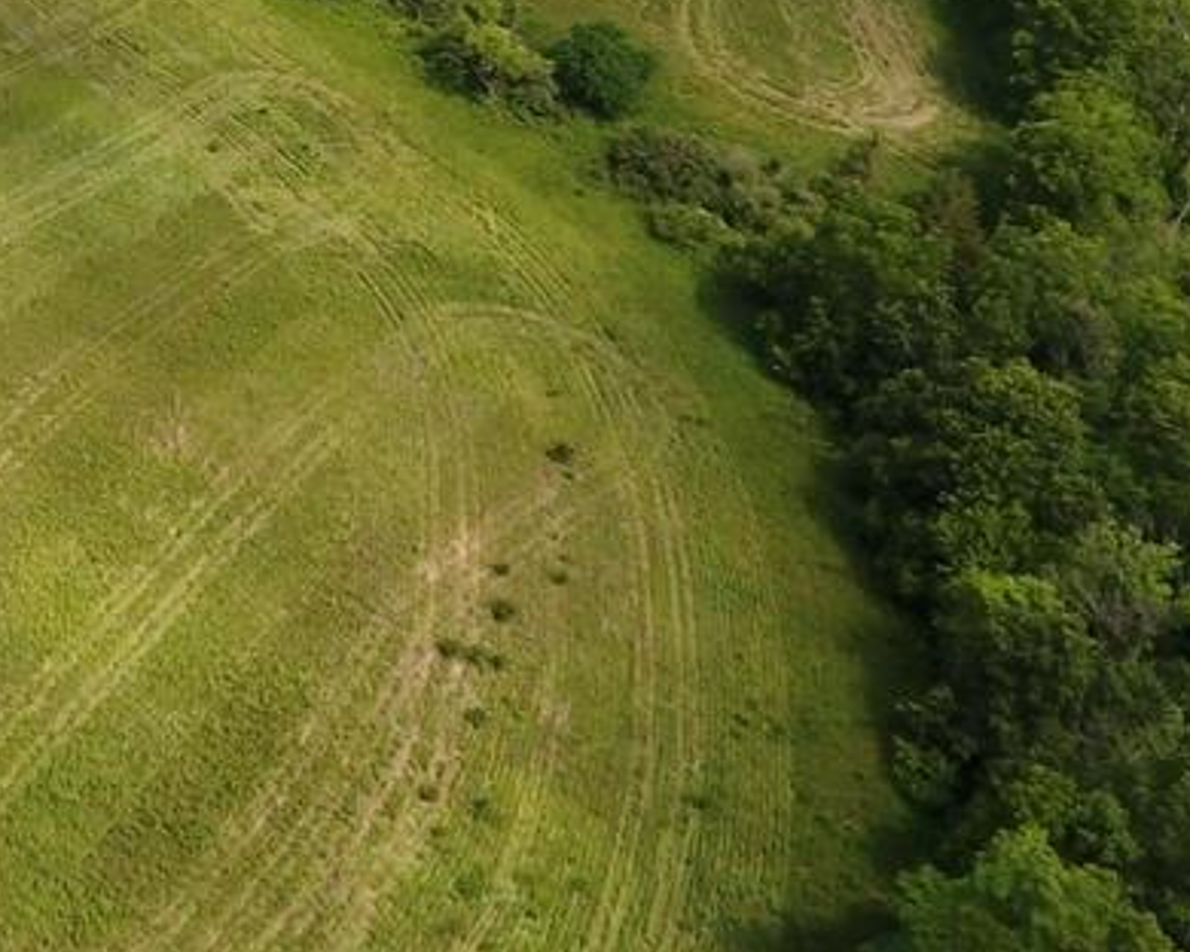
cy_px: -339
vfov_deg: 17.8
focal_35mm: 80
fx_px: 2818
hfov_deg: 18.9
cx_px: -894
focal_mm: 3.61
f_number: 2.8
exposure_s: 1/728
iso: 100
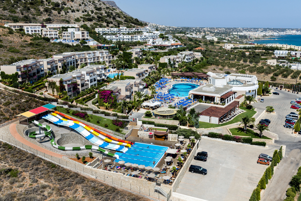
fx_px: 284
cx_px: 150
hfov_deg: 55.8
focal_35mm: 34
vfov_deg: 38.9
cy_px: 100
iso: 125
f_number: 5.6
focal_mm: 34
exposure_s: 1/1250
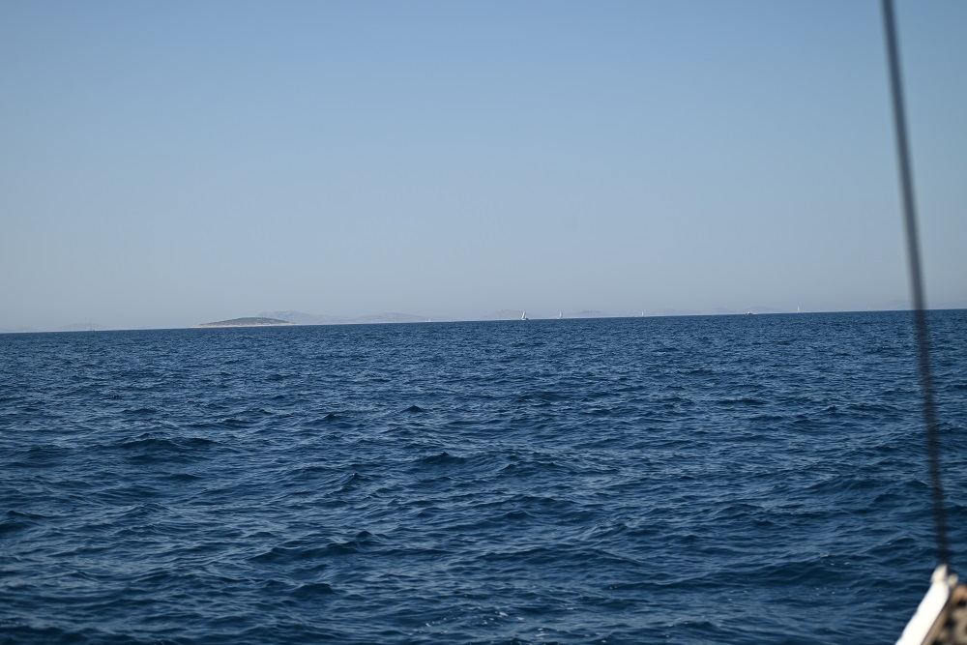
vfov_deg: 19.5
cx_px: 484
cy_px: 322
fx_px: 1880
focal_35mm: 70
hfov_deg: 28.8
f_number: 4.5
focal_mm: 70
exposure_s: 1/1250
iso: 100
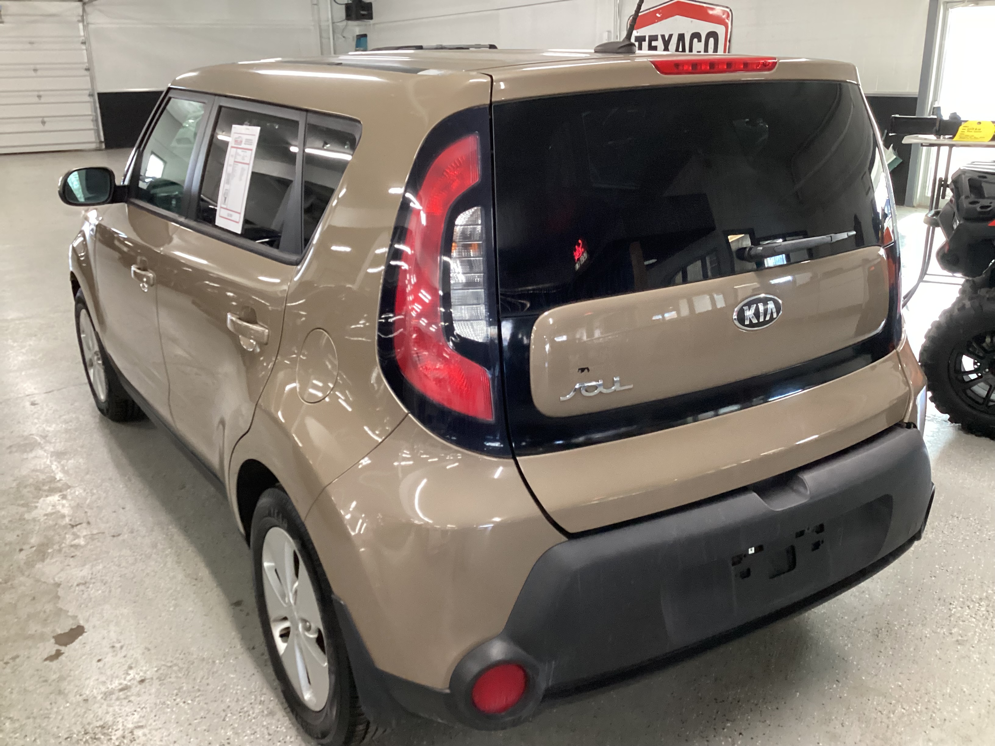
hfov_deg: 58.4
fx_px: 891
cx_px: 498
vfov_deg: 45.4
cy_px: 373
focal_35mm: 31
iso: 320
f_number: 2.4
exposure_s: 1/60
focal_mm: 3.3
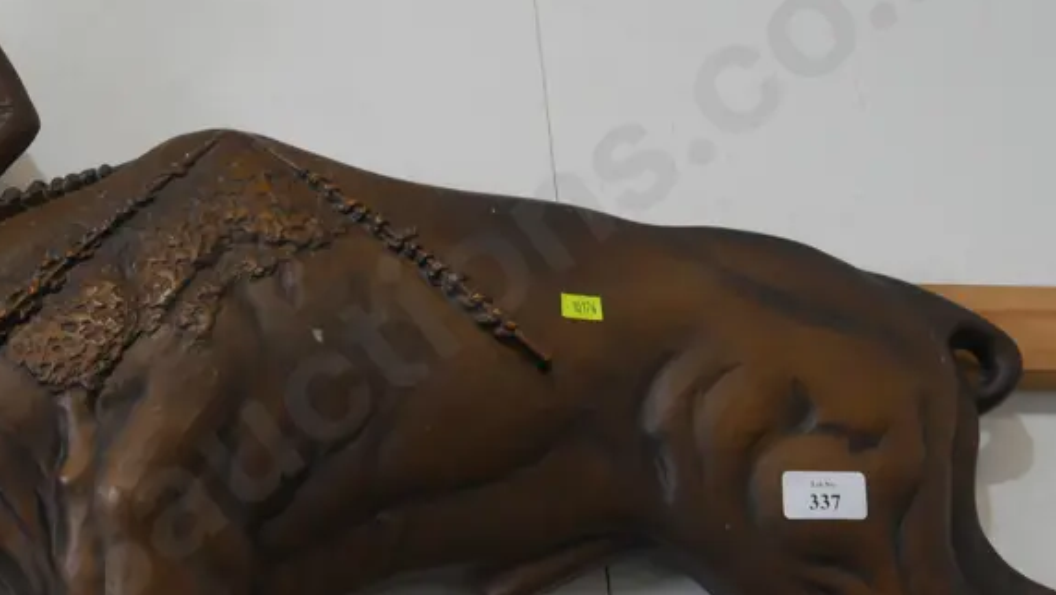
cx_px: 264
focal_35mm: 82
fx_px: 2297
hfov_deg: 25.6
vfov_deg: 14.7
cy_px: 443
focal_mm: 21
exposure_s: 1/60
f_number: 4.6
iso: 640
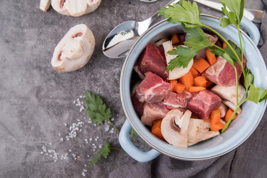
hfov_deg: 39.6
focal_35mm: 50
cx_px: 134
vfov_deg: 27.0
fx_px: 371
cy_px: 89
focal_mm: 50
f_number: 11
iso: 125
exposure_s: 1/100
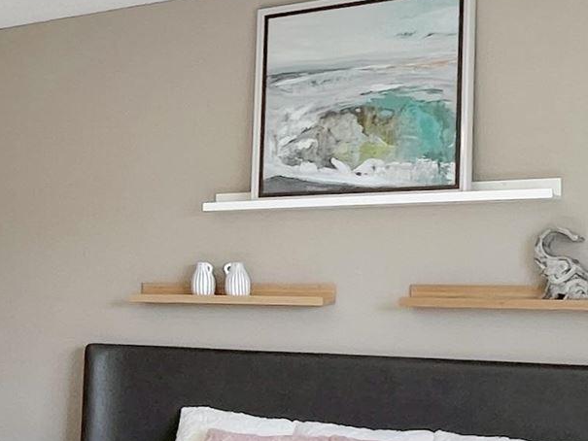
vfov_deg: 22.2
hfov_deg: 25.6
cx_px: -158
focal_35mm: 66
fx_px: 1121
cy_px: 281
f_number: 1.8
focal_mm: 1.57
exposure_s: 1/120
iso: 40
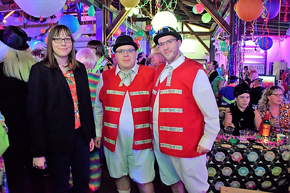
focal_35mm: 27
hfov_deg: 67.4
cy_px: 96
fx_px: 217
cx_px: 145
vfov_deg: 47.9
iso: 5600
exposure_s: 1/60
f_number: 3.5
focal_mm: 18
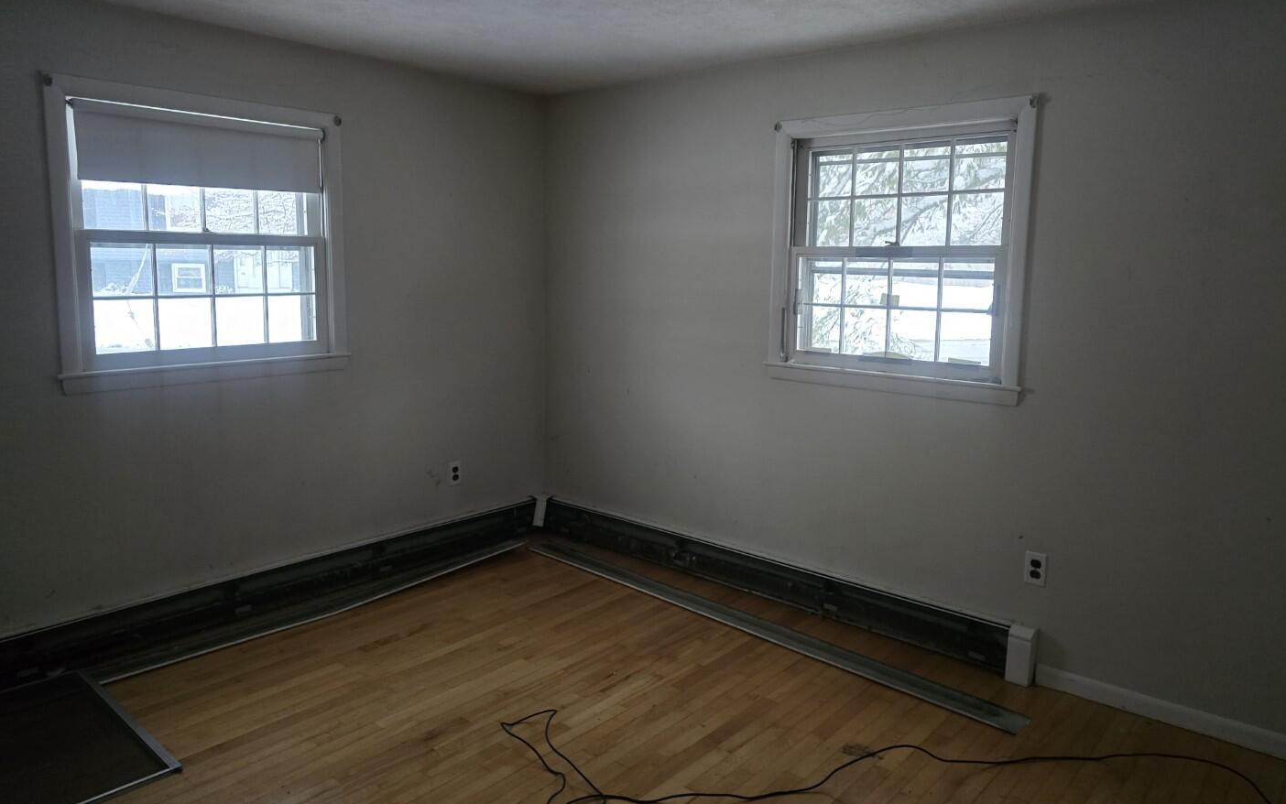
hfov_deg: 72.5
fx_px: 876
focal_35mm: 25
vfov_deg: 49.3
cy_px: 373
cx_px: 659
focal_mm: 6.3
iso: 1250
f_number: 1.7
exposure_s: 1/60
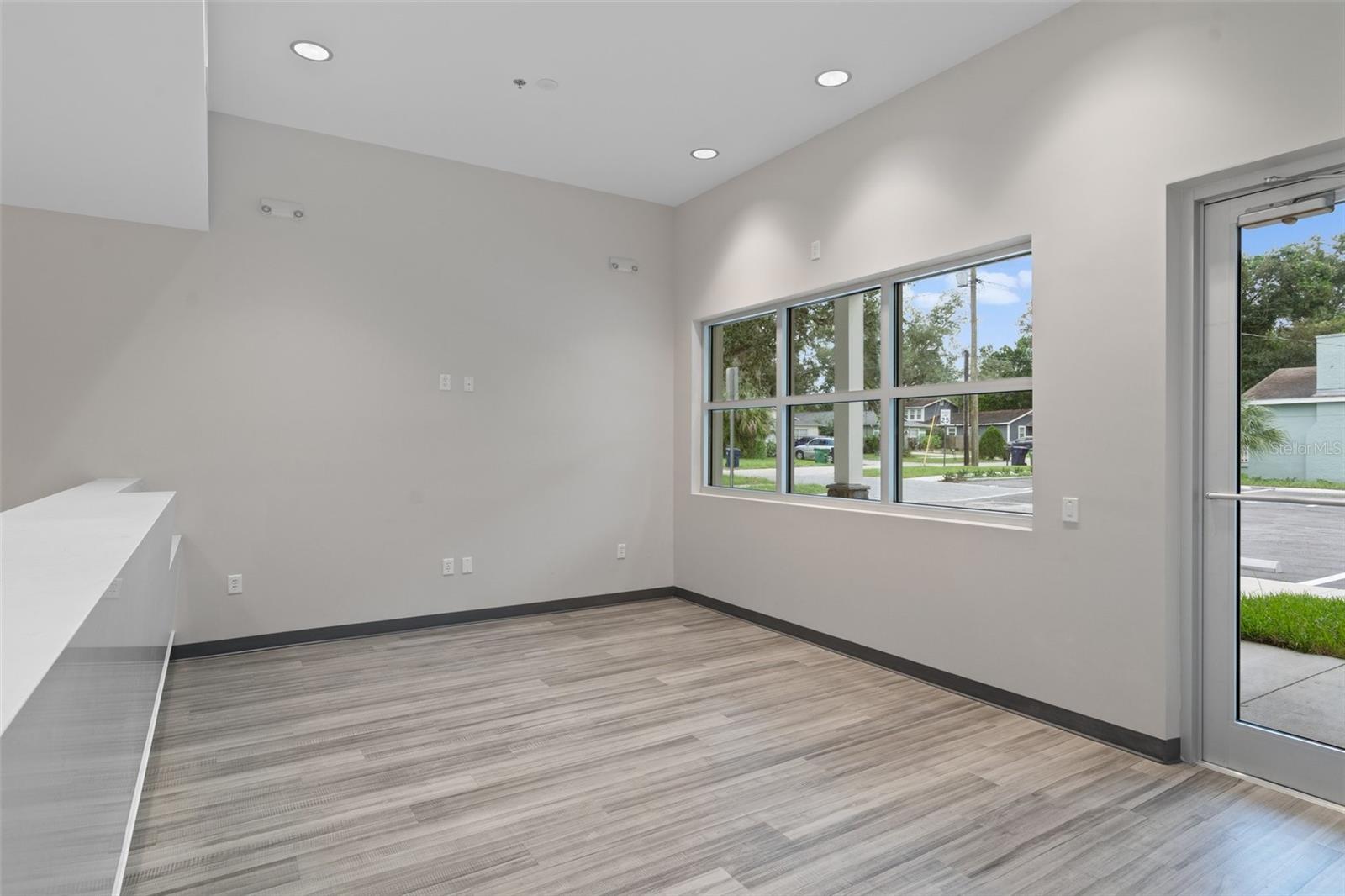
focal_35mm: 18
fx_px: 672
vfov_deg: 67.4
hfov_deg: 90.0
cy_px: 448
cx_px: 672
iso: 320
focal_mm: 18
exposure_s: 1/2.5
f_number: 8
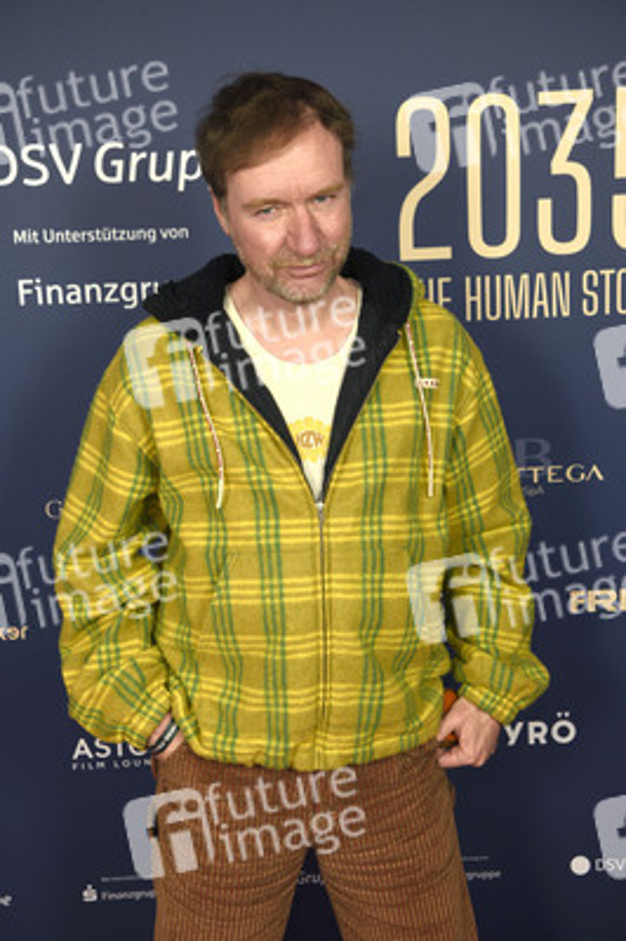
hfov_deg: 26.9
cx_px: 313
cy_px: 470
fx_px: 1306
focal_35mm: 50
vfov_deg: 39.6
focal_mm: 50
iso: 640
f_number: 5
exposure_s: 1/320
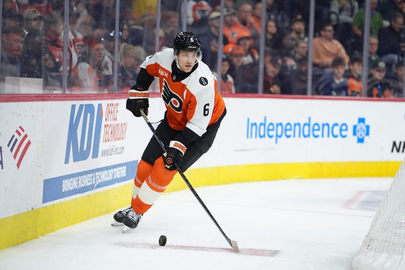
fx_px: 1283
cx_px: 202
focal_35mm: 114
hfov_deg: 17.9
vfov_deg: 12.0
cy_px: 135
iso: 1250
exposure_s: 1/2500
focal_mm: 114
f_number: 2
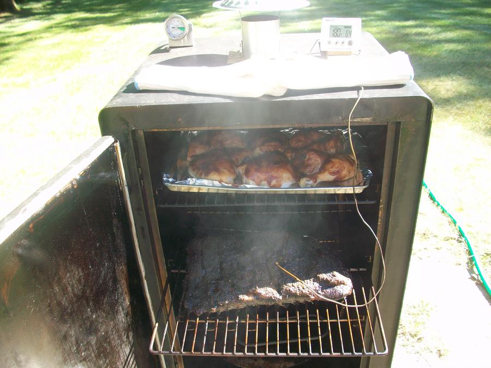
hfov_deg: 56.8
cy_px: 184
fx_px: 454
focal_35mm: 32
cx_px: 246
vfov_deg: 44.2
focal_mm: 5.7
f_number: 2.8
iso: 64
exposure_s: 1/80
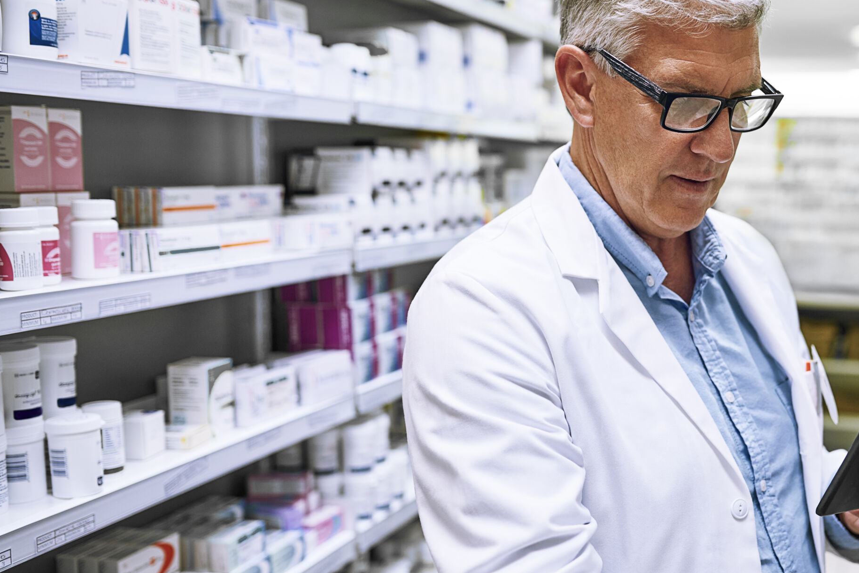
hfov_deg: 39.7
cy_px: 307
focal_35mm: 49
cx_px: 598
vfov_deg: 27.5
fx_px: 1170
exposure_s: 1/125
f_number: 2.2
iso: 200
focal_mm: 35
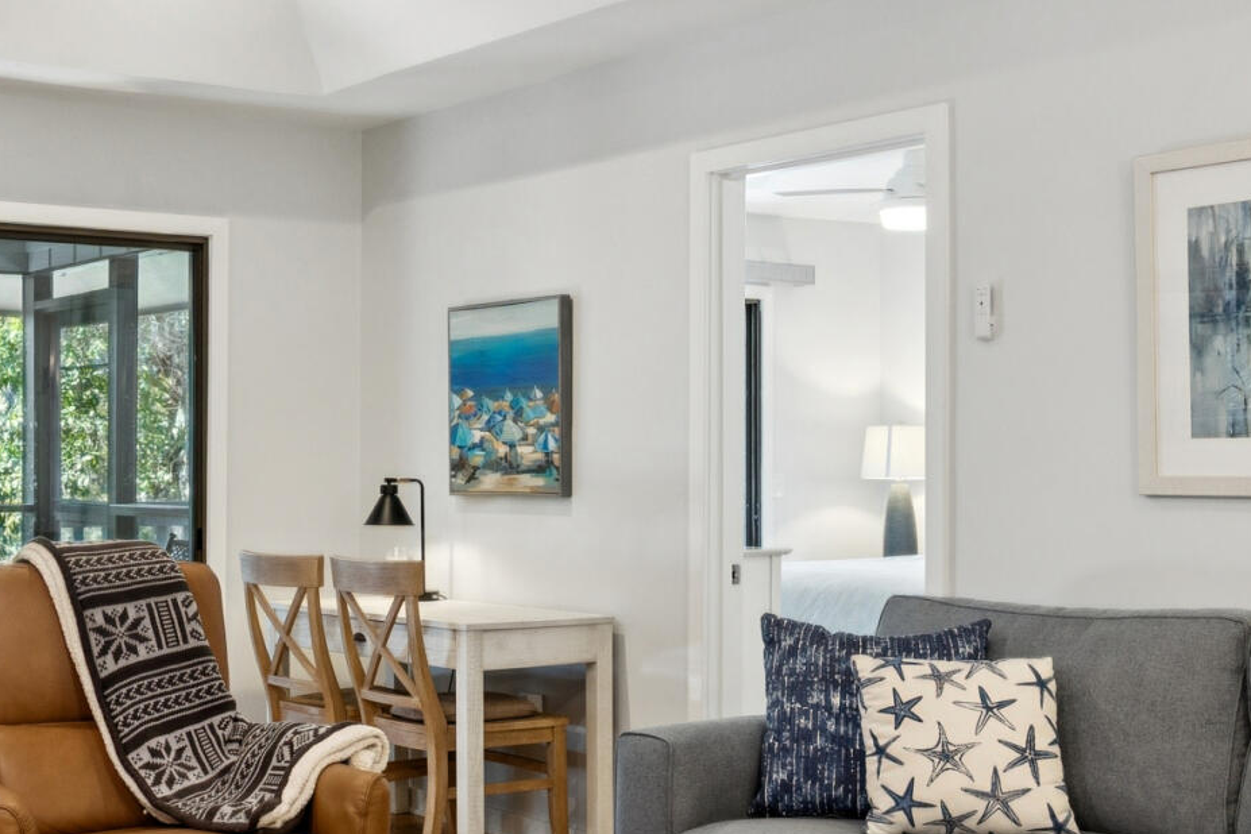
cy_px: 452
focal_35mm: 55
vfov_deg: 24.6
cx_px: 475
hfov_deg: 36.1
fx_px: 1911
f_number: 7.1
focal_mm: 17
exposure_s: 1/8
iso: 400
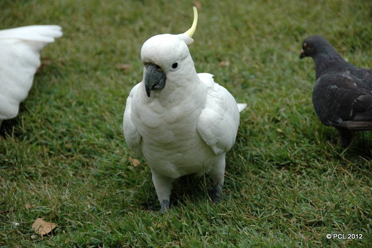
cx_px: 186
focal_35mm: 158
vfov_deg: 8.7
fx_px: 1626
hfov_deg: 13.1
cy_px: 124
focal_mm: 105
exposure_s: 1/320
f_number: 5.6
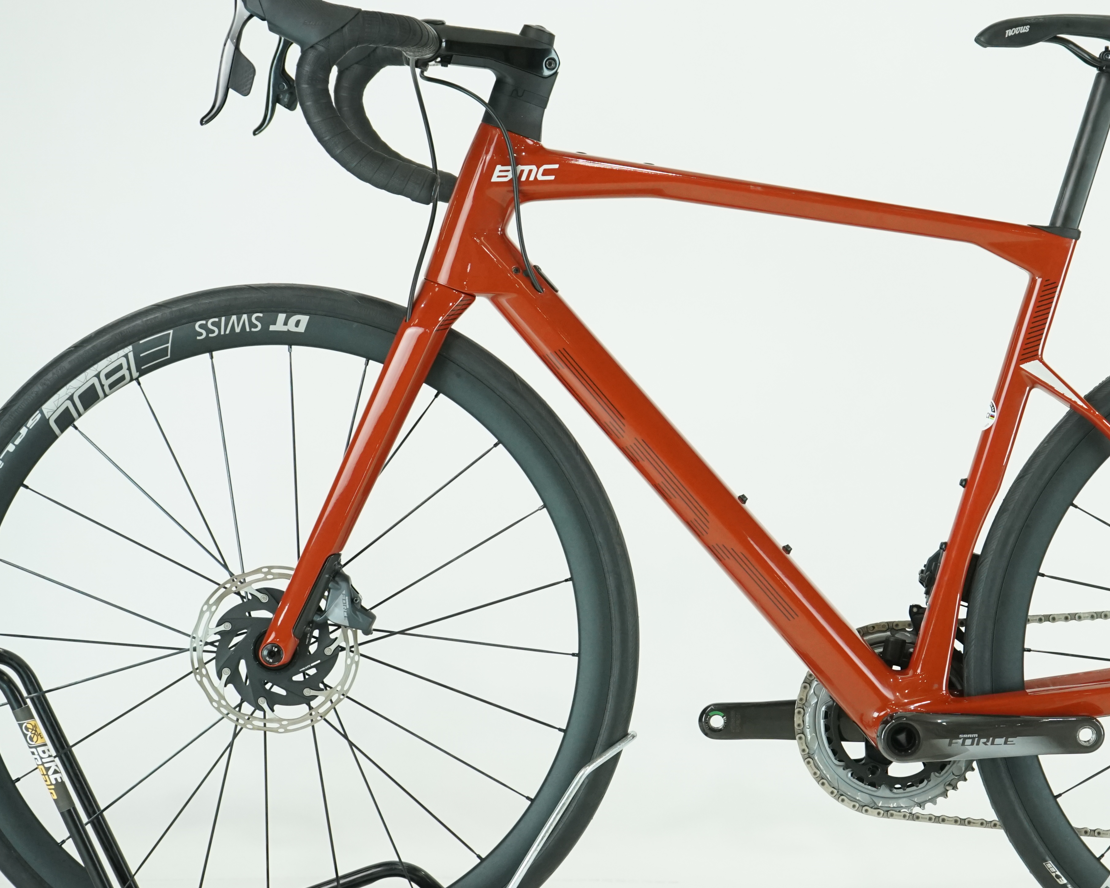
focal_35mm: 93
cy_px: 446
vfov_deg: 16.5
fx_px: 3055
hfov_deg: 20.5
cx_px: 789
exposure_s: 1/200
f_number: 5.6
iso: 1600
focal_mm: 60
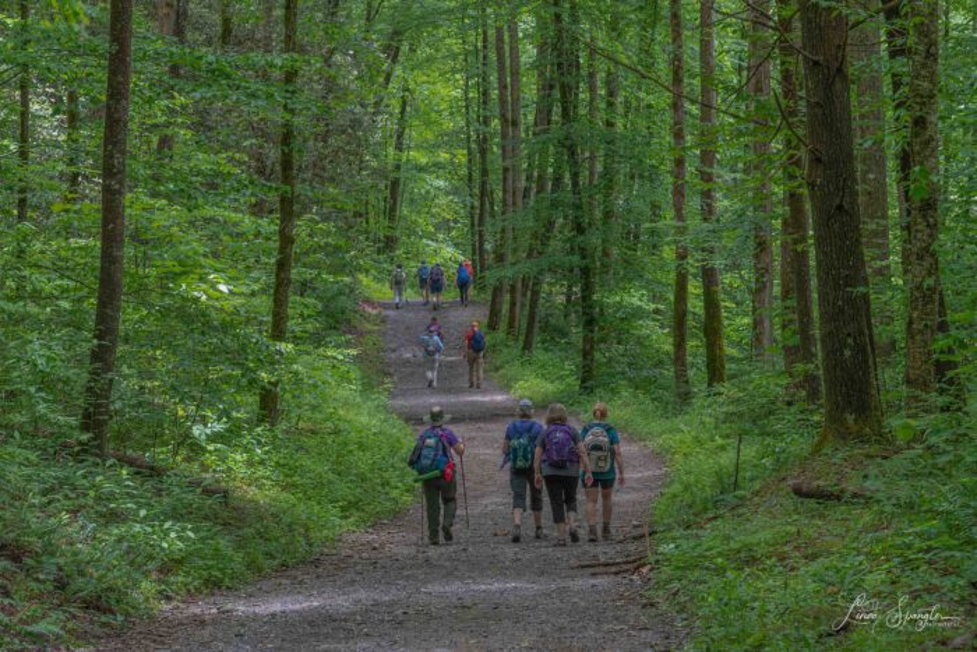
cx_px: 488
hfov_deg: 19.5
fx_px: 2850
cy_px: 326
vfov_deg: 13.0
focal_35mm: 105
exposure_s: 1/30
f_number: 8
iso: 400
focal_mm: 70
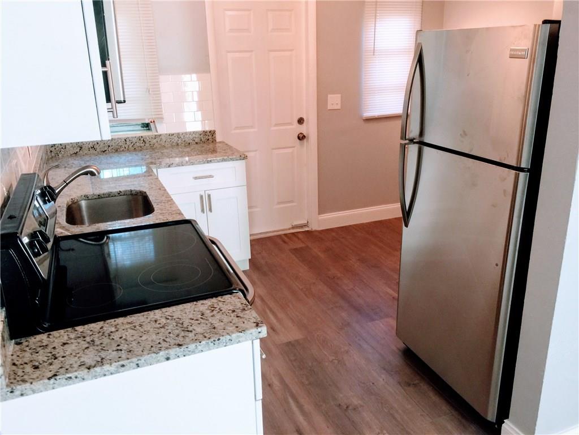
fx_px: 485
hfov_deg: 61.7
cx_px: 290
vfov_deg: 48.2
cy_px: 218
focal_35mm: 29
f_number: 2.2
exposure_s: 1/15
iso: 40
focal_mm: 4.15
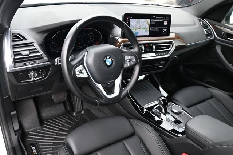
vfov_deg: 42.6
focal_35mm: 31
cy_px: 78
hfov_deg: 60.7
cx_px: 116
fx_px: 199
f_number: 3.8
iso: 400
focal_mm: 20.5
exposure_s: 1/125
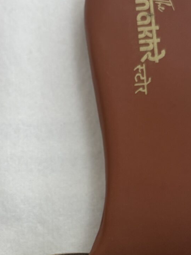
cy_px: 287
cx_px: 49
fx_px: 676
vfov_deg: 20.2
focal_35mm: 92
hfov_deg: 16.0
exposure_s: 1/574
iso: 50
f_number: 1.6
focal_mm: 5.96
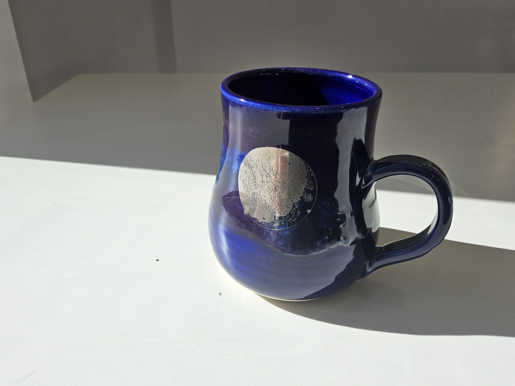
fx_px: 342
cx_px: 258
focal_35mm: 23
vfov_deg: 58.9
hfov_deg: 73.9
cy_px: 193
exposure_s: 1/120
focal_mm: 3.08
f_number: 2
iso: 32
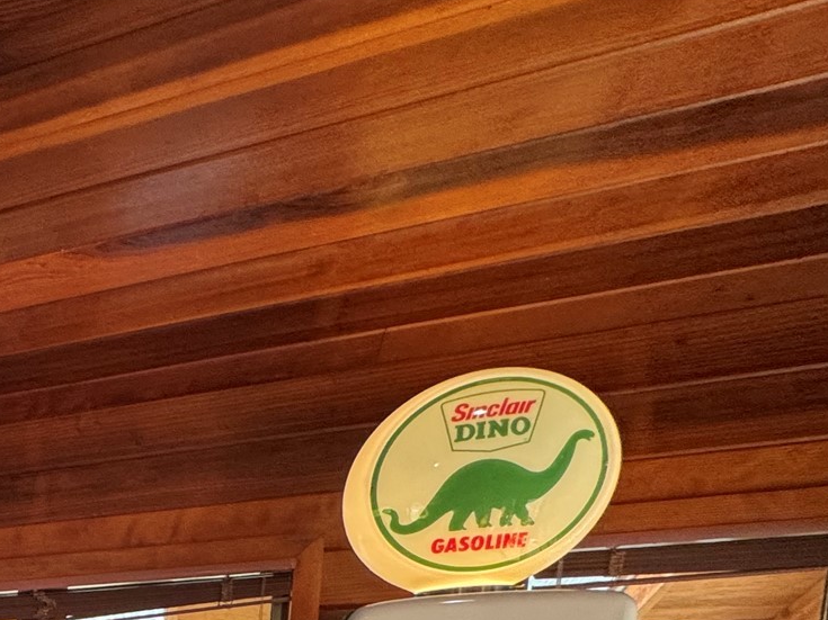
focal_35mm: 39
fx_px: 933
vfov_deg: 28.3
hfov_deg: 32.2
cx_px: -312
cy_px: 859
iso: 200
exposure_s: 1/120
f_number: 2.2
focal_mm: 2.22
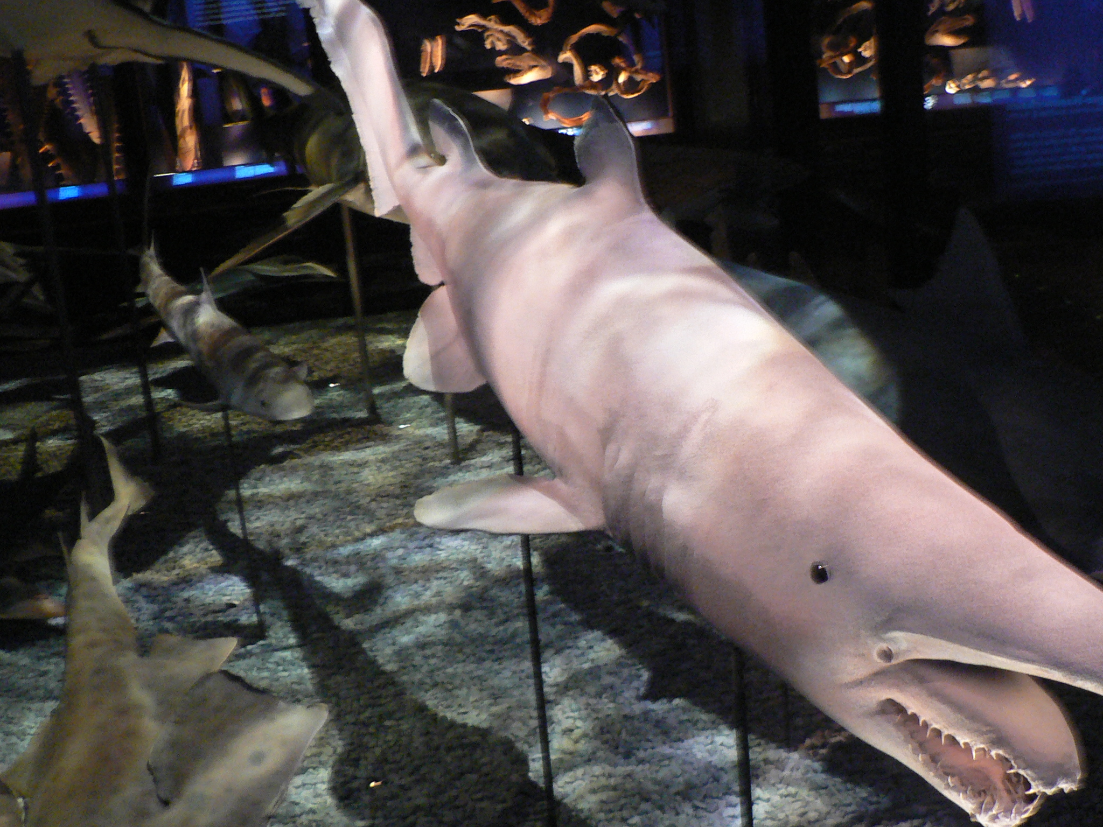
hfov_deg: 41.9
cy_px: 425
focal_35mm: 45
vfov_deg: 32.2
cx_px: 653
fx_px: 1434
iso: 200
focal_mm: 6
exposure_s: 1/6
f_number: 2.8
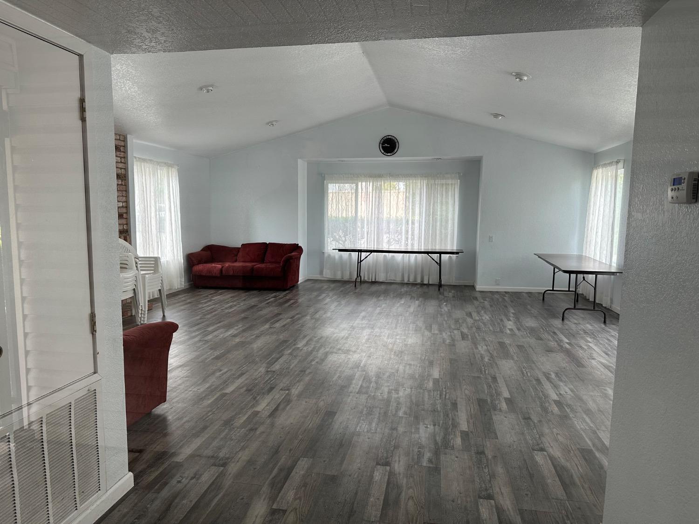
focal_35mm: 24
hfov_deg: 71.6
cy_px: 262
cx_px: 350
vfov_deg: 56.8
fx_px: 485
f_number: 1.78
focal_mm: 6.86
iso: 100
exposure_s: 1/121
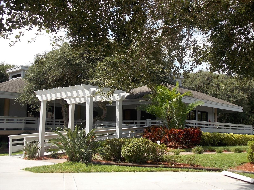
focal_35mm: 41
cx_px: 127
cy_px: 95
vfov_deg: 35.1
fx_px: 301
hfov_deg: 45.8
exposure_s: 1/500
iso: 80
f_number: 3.6
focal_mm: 7.3
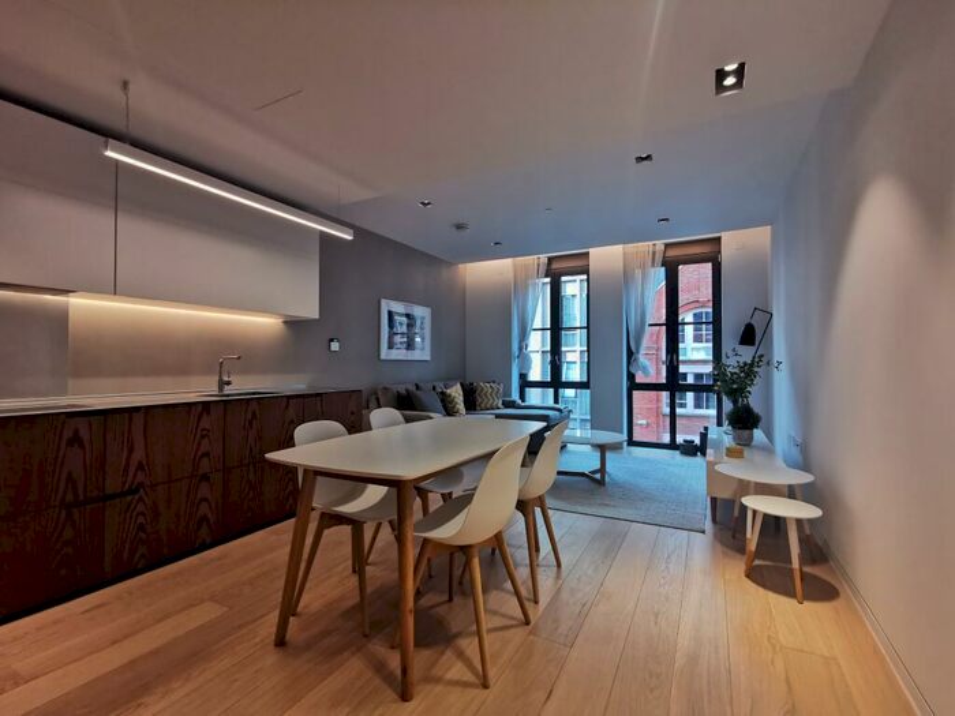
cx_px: 478
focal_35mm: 16
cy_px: 358
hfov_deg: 94.5
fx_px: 441
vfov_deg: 78.1
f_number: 2.2
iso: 200
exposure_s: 1/100
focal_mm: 2.35
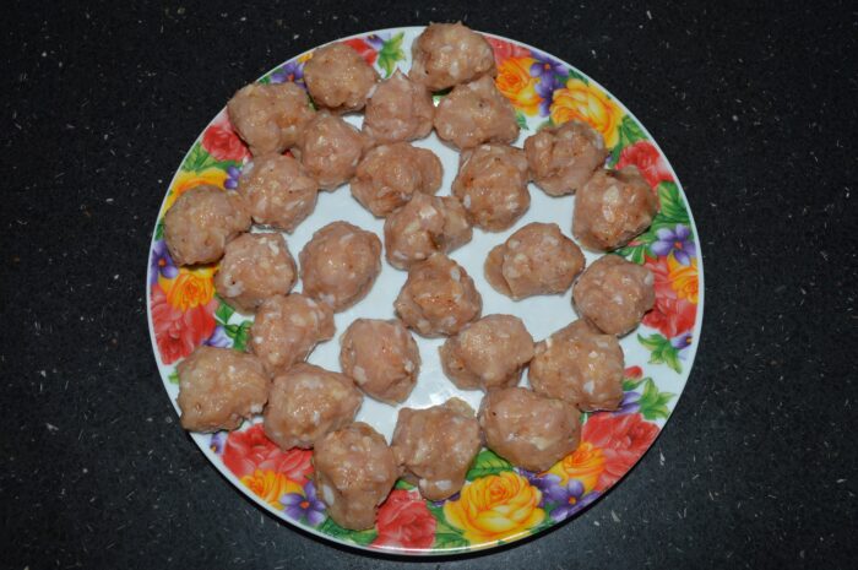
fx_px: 714
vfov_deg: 43.5
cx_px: 429
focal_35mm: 30
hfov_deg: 62.0
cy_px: 285
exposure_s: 1/60
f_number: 8
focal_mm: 20
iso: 100
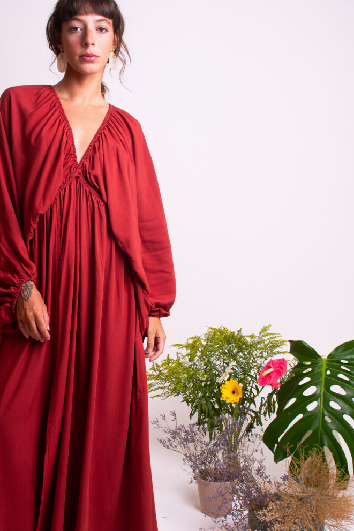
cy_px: 299
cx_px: 115
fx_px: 723
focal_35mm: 49
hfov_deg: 27.3
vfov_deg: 40.3
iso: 100
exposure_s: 1/160
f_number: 9
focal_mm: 24
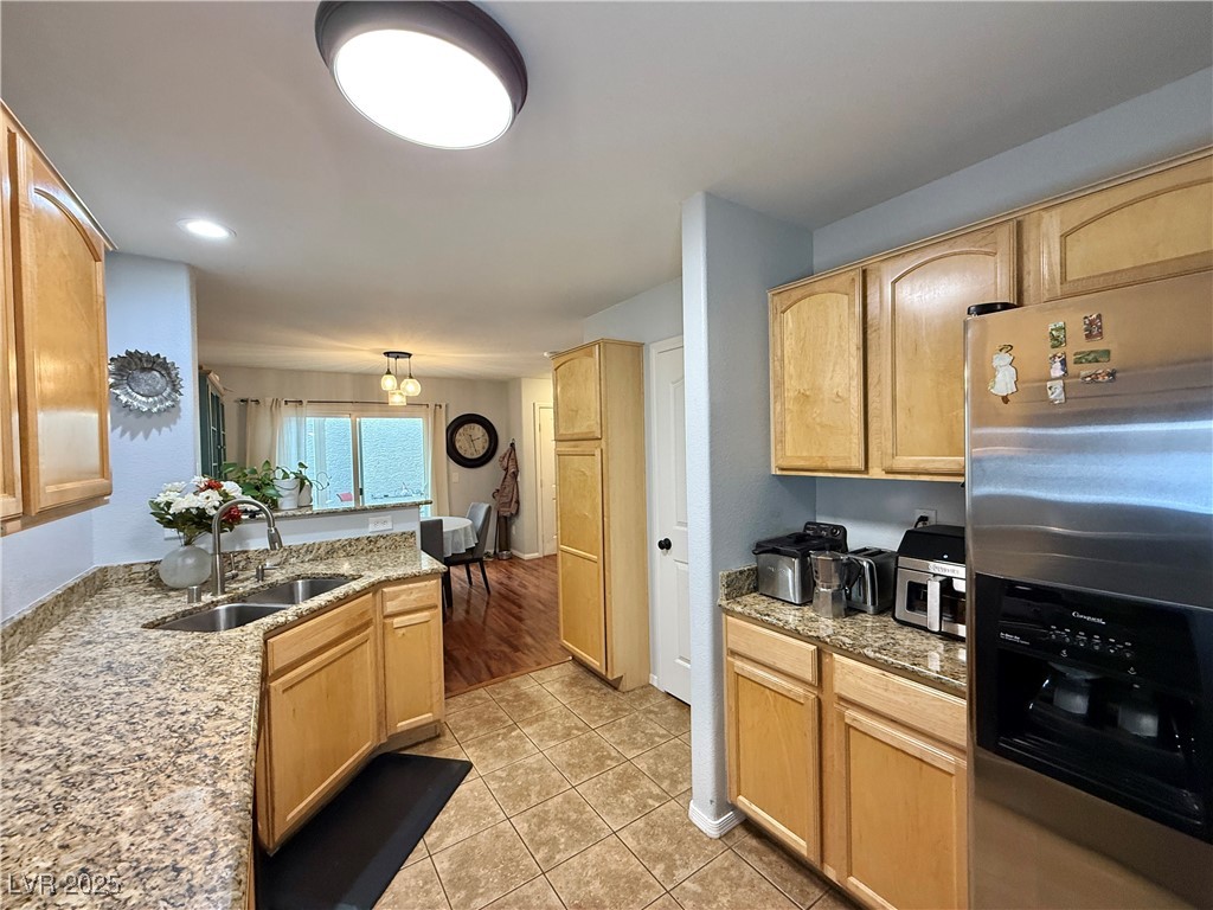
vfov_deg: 85.7
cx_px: 606
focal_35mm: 14
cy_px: 455
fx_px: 491
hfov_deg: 102.1
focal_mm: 2.22
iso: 250
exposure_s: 1/60
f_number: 2.2
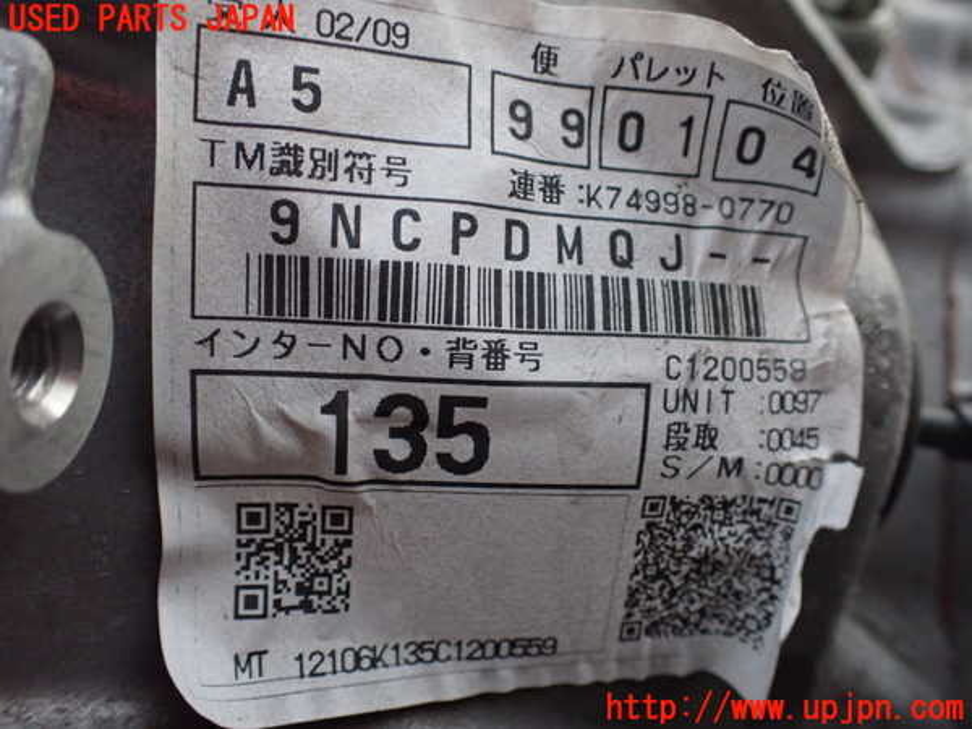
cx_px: 486
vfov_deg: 46.8
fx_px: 842
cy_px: 364
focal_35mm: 30
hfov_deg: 60.0
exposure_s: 1/30
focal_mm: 5.4
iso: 800
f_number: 2.3
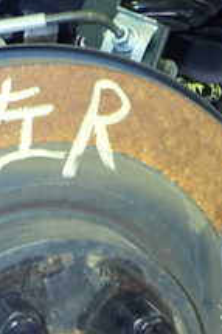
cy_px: 312
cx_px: 40
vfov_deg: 22.7
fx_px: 806
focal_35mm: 87
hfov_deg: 15.6
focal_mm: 5.4
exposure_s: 1/30
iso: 800
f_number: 2.3
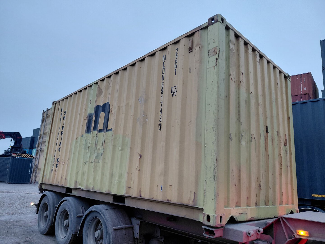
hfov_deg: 69.4
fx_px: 235
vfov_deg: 54.9
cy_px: 122
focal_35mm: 25
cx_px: 162
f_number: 1.8
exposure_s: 1/50.1
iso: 250
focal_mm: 4.69
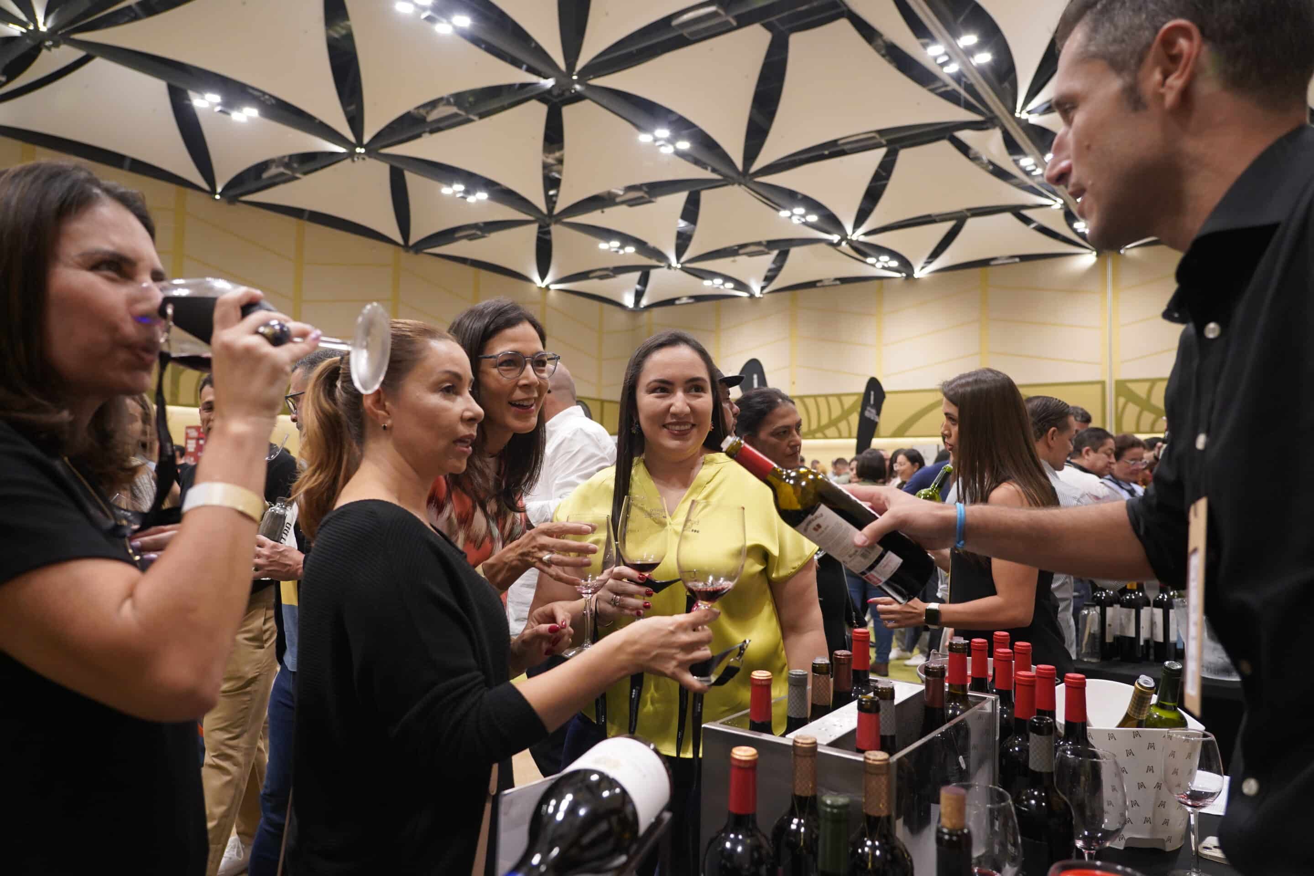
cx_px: 657
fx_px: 876
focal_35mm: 24
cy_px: 438
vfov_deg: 53.1
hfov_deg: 73.7
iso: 2000
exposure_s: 1/160
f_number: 4
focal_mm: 24
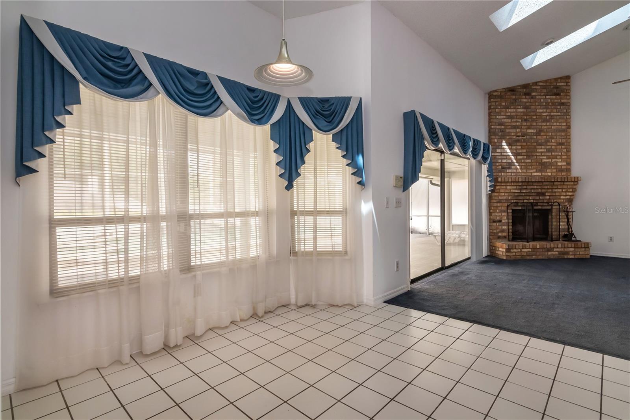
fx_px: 289
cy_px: 210
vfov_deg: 72.0
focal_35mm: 16
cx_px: 315
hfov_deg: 95.0
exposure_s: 1/200
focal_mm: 11
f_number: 8
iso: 800
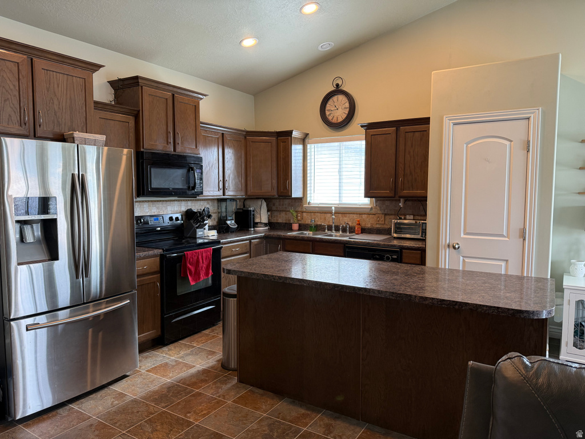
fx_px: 406
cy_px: 220
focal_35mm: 24
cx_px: 292
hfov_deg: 71.6
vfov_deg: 56.8
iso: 125
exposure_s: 1/60
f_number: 1.78
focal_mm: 6.76
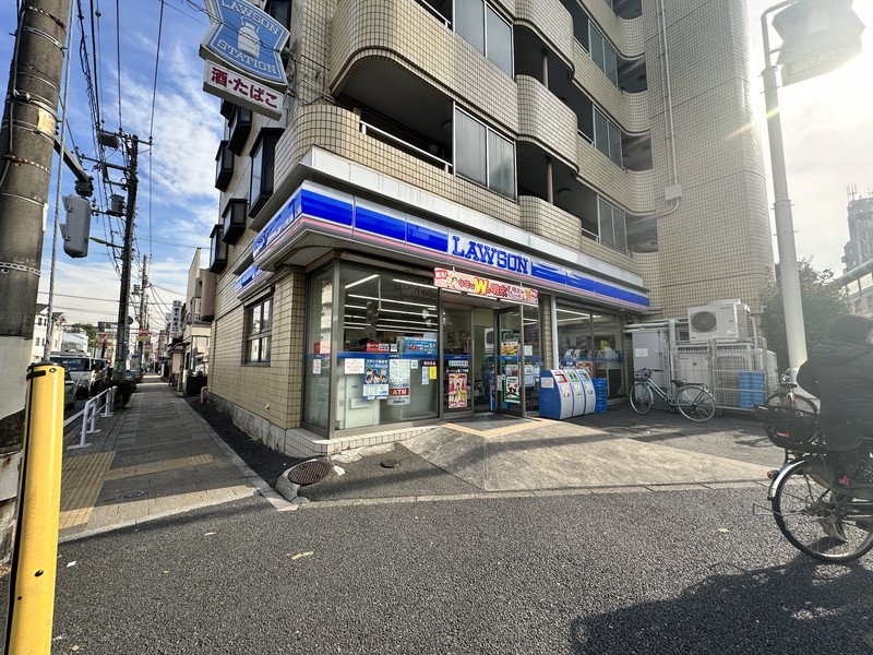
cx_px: 436
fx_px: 353
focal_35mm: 14
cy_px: 328
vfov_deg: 85.7
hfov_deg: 102.1
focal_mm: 2.22
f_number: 2.2
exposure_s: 1/537
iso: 40
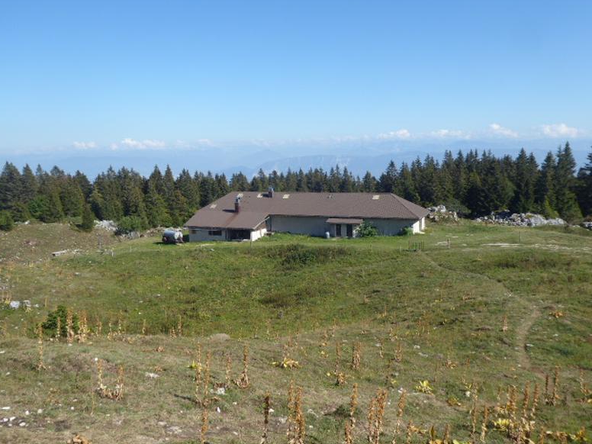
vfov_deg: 42.9
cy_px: 221
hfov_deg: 55.4
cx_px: 299
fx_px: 564
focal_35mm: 33
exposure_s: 1/640
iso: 80
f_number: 3.5
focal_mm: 5.4
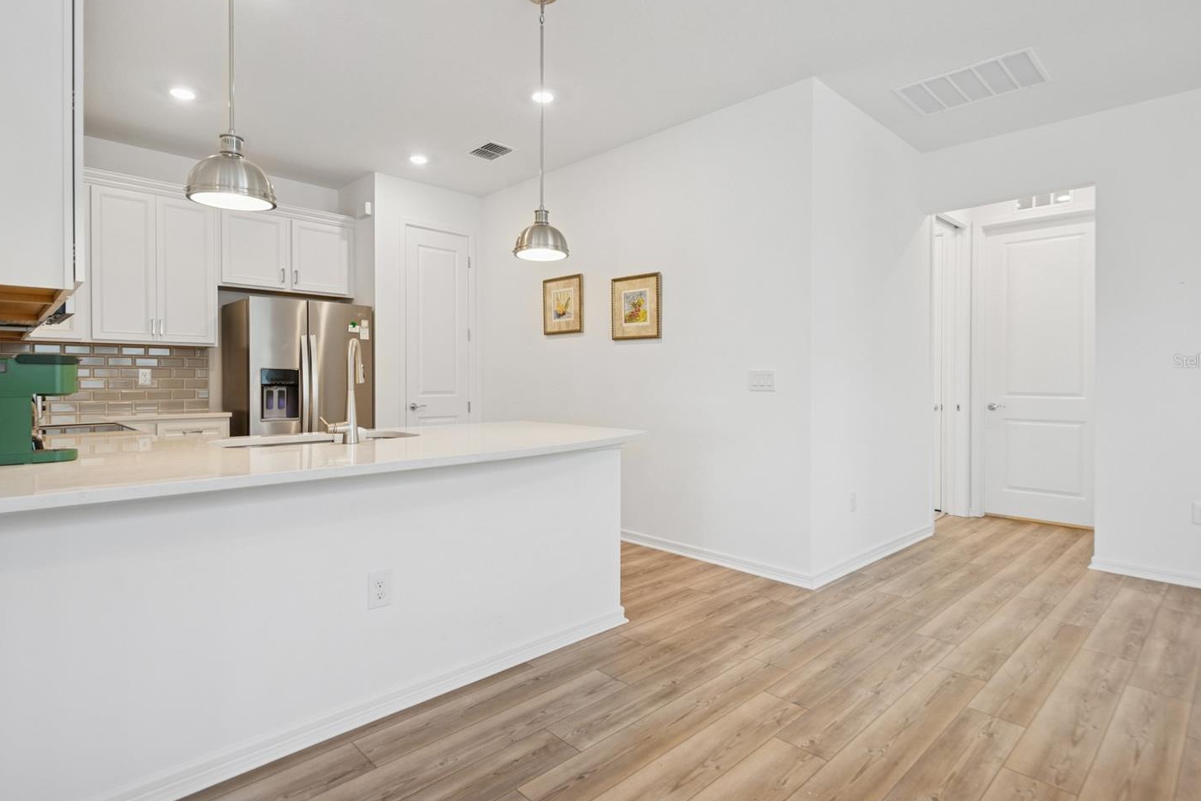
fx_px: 619
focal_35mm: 19
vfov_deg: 65.6
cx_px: 573
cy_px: 361
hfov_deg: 88.2
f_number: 8
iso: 200
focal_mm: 11
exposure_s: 1/15
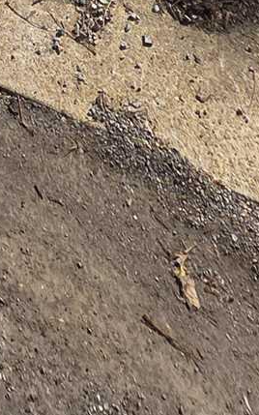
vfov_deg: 14.9
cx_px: -184
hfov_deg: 15.5
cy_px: -600
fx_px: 836
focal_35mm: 74
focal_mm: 2.2
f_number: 1.9
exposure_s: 1/2099
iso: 40
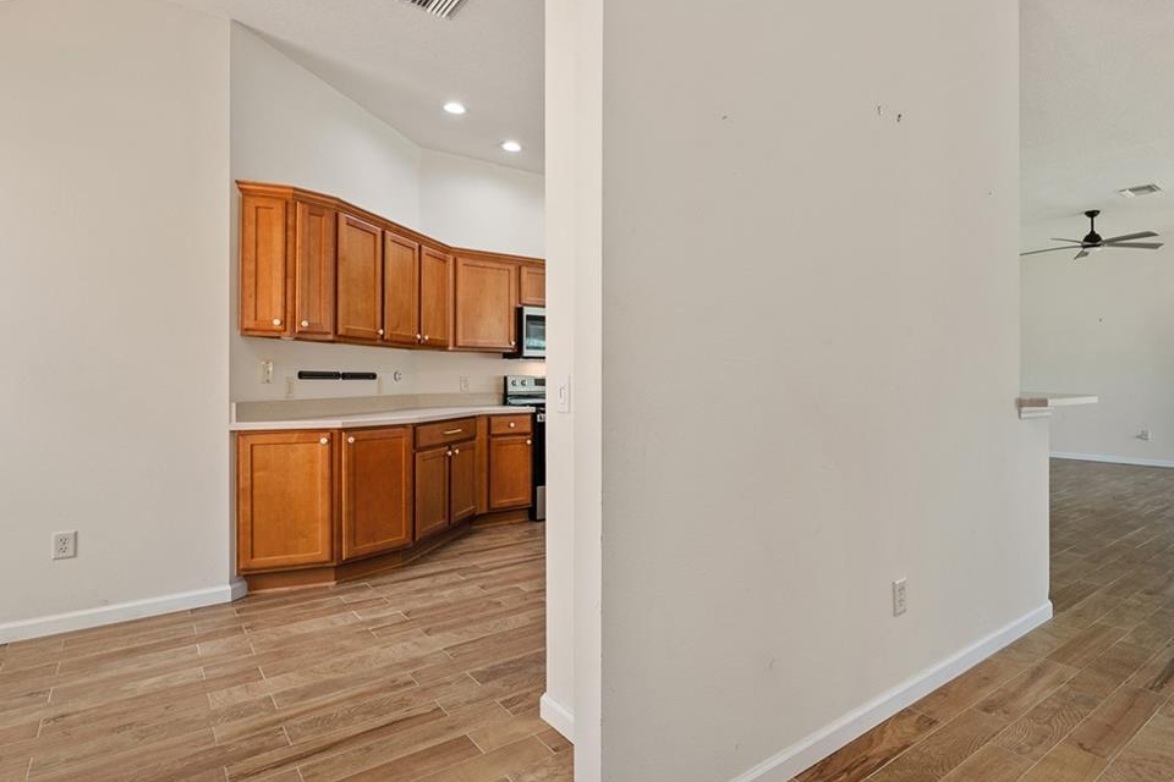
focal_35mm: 20
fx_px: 652
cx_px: 724
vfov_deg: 61.9
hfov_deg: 82.6
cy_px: 380
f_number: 7.1
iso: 125
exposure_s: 1/10
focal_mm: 12
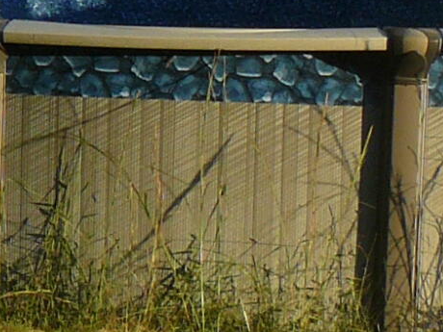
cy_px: 0
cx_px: -268
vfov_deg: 6.3
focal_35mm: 235
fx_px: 3007
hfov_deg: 8.2
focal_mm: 6
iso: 100
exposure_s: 1/250
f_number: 4.5
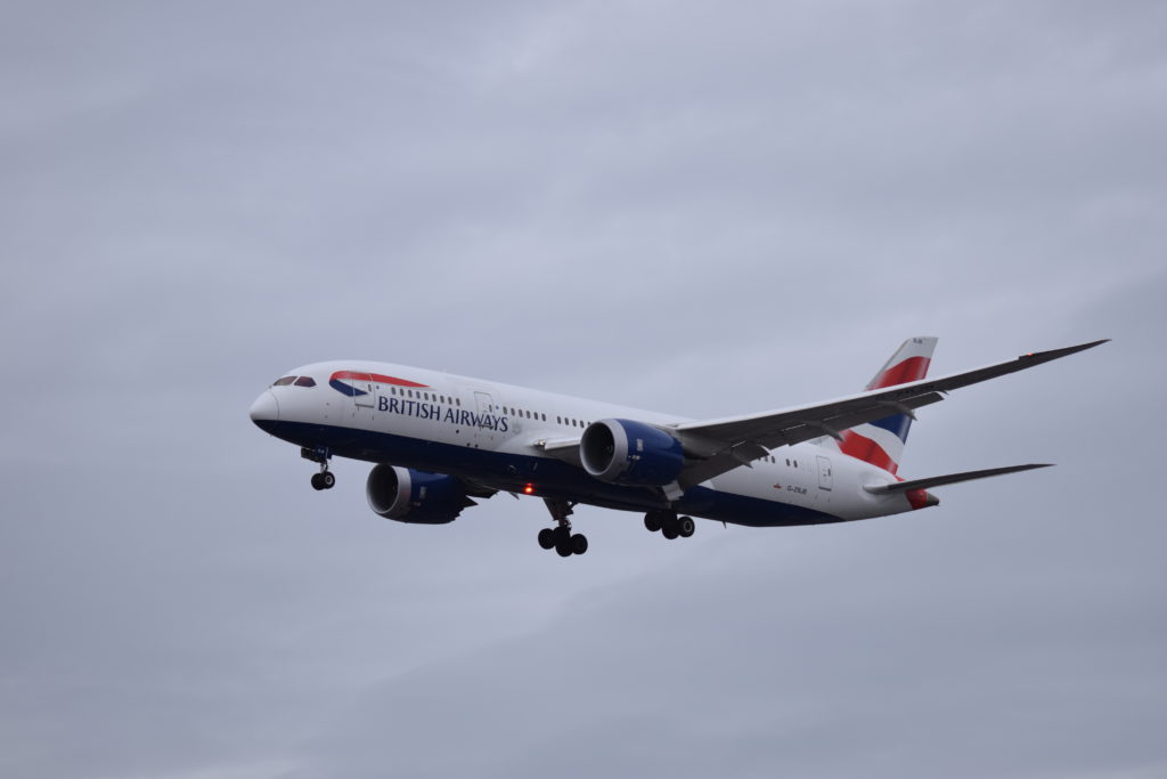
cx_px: 584
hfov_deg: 12.5
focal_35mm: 165
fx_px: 5349
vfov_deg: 8.3
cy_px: 390
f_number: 4.5
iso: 200
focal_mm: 110
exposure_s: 1/320
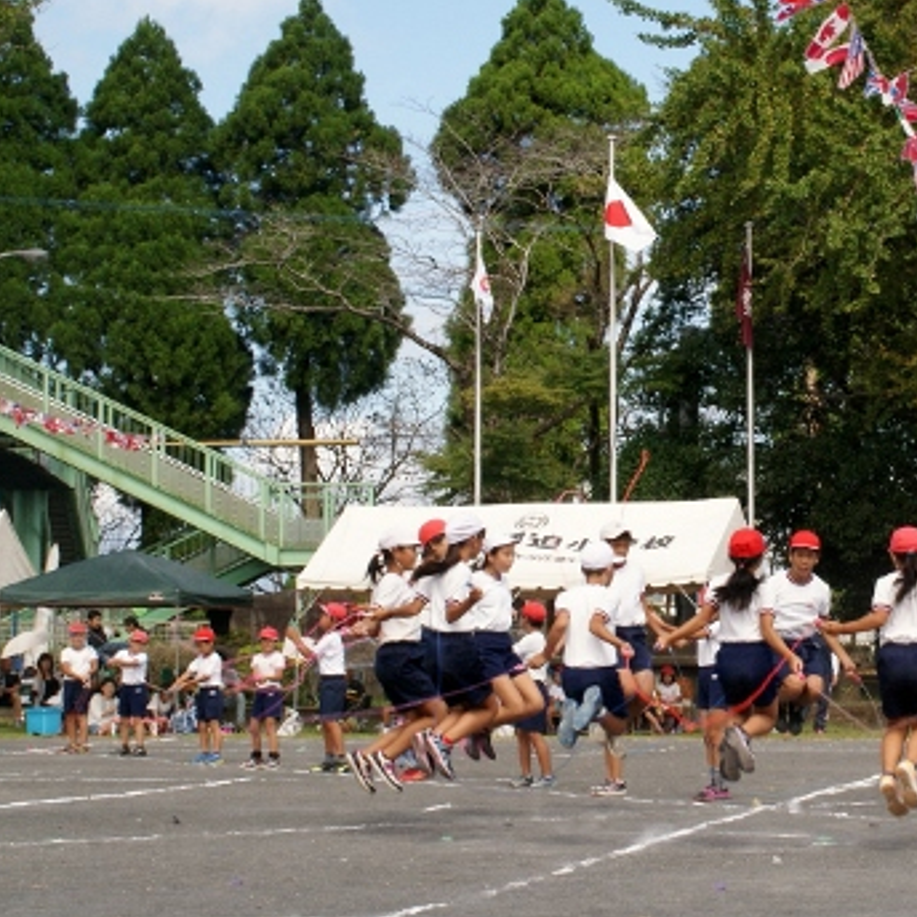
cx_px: 794
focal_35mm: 95
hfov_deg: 18.1
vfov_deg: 18.3
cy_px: 428
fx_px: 2847
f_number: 13
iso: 400
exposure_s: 1/250
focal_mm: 40
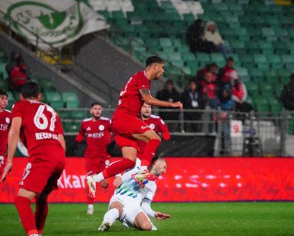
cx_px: 158
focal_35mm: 489
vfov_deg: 3.2
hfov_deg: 4.0
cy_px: 119
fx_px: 4257
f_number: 6.3
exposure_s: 1/2000
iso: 16000
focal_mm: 419
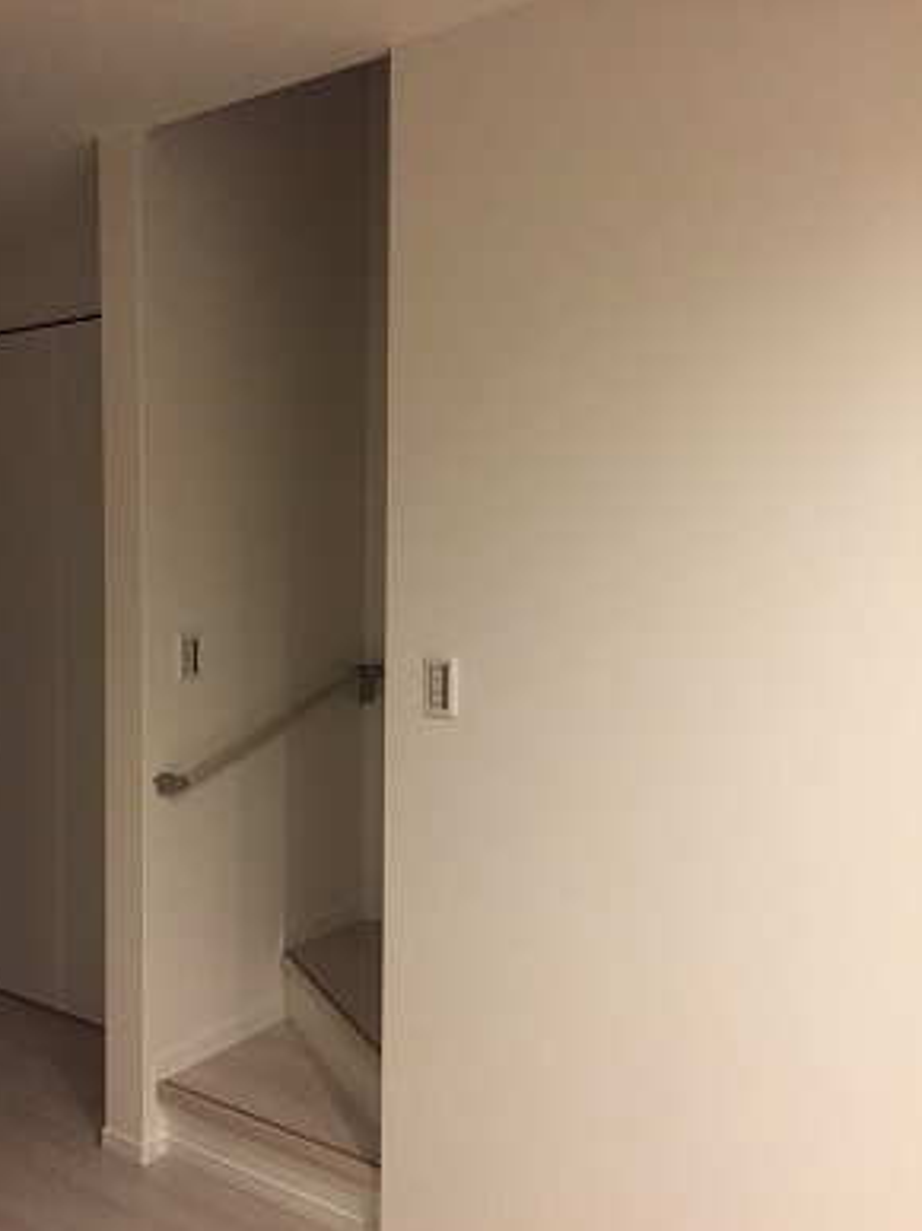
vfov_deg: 60.0
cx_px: 451
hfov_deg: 46.8
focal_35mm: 30
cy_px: 633
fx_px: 1066
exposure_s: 1/30
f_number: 2.2
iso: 250
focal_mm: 4.15
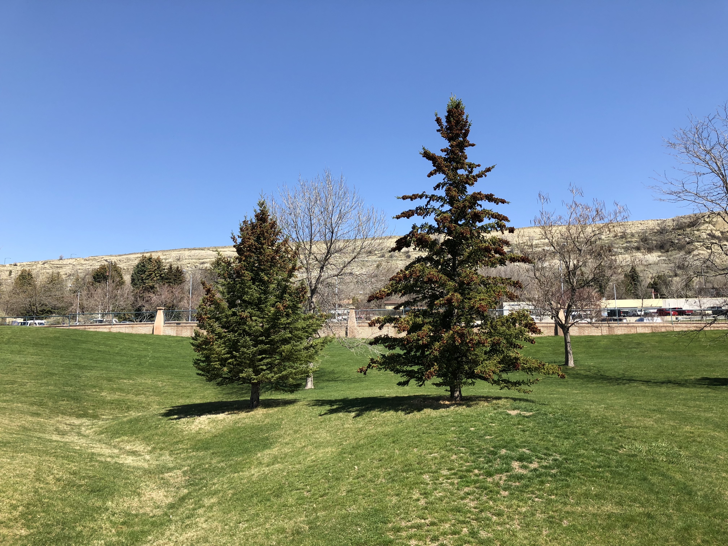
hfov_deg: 63.4
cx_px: 364
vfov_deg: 49.7
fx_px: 589
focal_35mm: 28
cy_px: 273
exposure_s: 1/1297
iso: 20
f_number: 1.8
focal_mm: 4
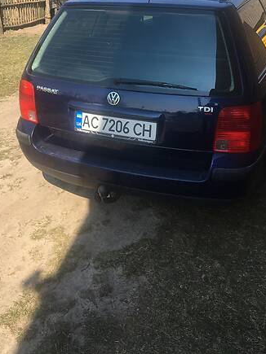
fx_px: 410
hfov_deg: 35.9
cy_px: 111
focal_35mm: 40
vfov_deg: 45.9
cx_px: 127
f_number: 2.2
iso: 25
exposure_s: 1/810
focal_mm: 4.2
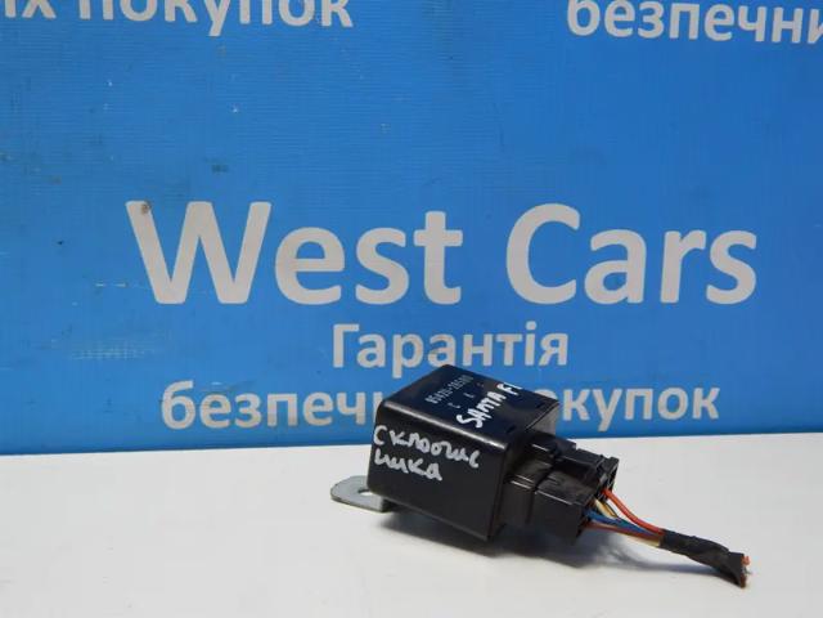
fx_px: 903
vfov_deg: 37.7
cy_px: 309
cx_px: 412
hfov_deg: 49.0
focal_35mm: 38
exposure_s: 1/30
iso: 125
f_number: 3.4
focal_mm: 6.8
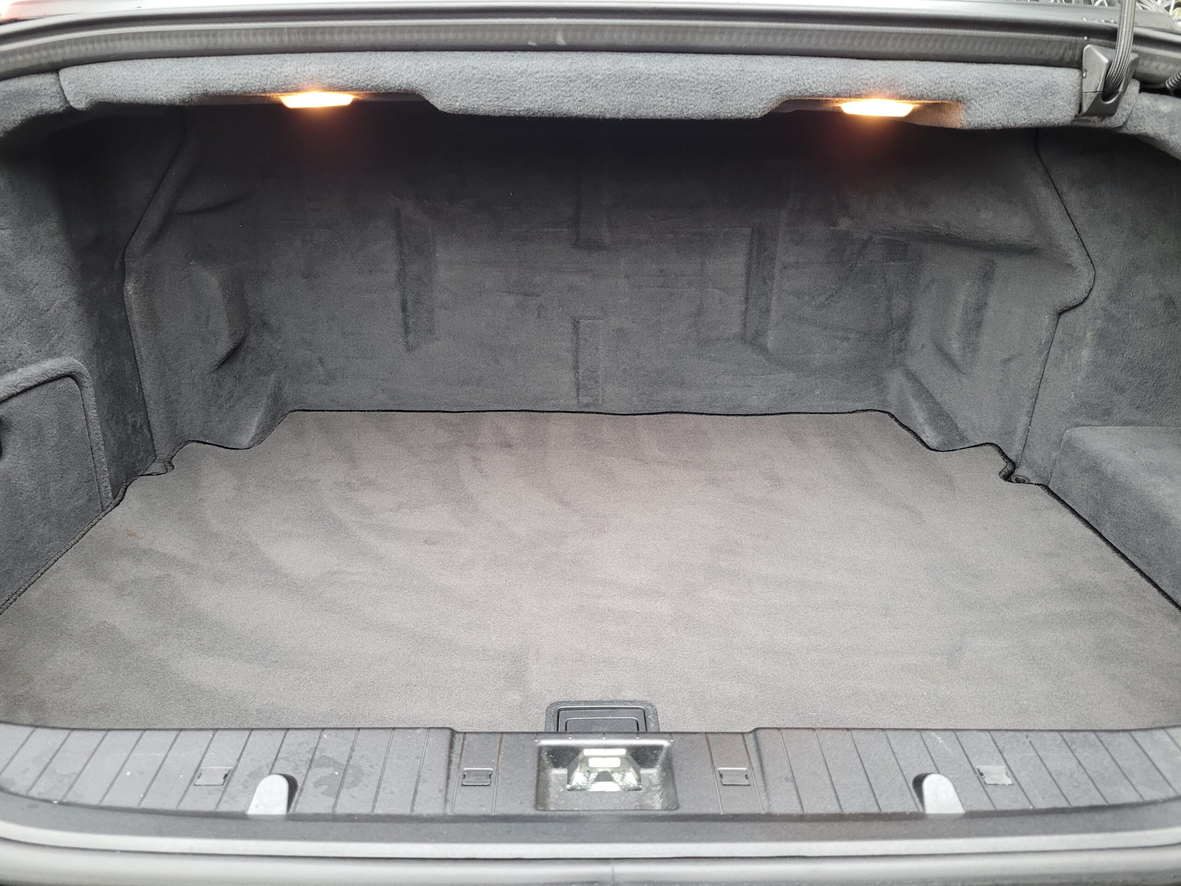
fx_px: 887
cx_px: 590
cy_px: 443
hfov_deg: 67.3
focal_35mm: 26
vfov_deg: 53.1
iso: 250
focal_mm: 5.4
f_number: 1.8
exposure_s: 1/40
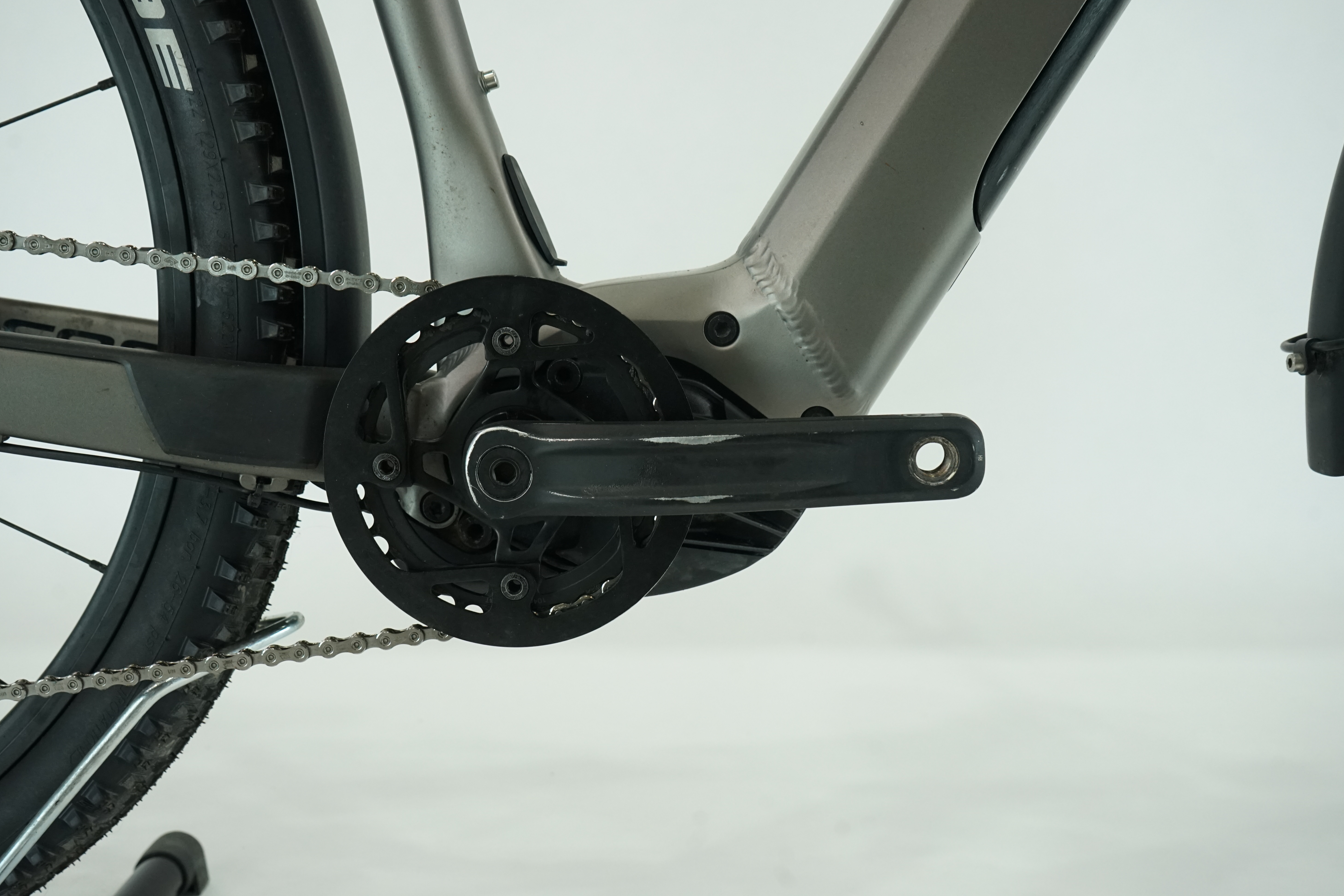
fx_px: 1232
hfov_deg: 57.2
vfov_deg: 40.0
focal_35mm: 33
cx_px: 666
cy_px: 434
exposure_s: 1/200
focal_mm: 32
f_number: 7.1
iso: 2000
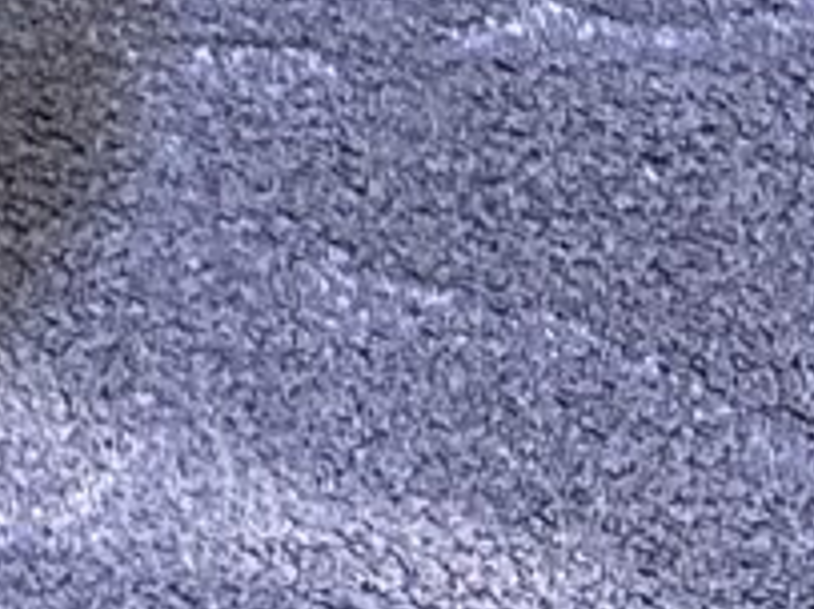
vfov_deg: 4.6
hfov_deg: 7.2
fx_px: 6016
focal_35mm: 256
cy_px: -2777
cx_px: -1323
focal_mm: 5.7
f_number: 1.5
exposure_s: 1/60
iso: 320
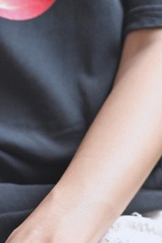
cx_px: 20
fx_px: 2416
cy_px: 151
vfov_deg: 5.8
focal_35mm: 358
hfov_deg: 3.8
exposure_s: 1/100
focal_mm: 50
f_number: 2.2
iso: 320
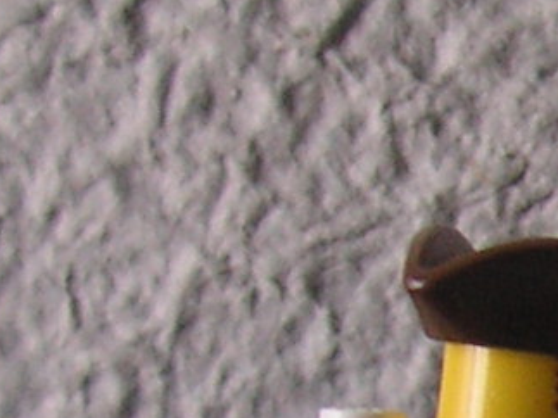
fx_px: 4721
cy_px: 841
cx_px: 1636
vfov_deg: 5.0
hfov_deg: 6.3
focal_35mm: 293
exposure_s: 1/45
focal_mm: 6.1
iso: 50
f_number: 2.8
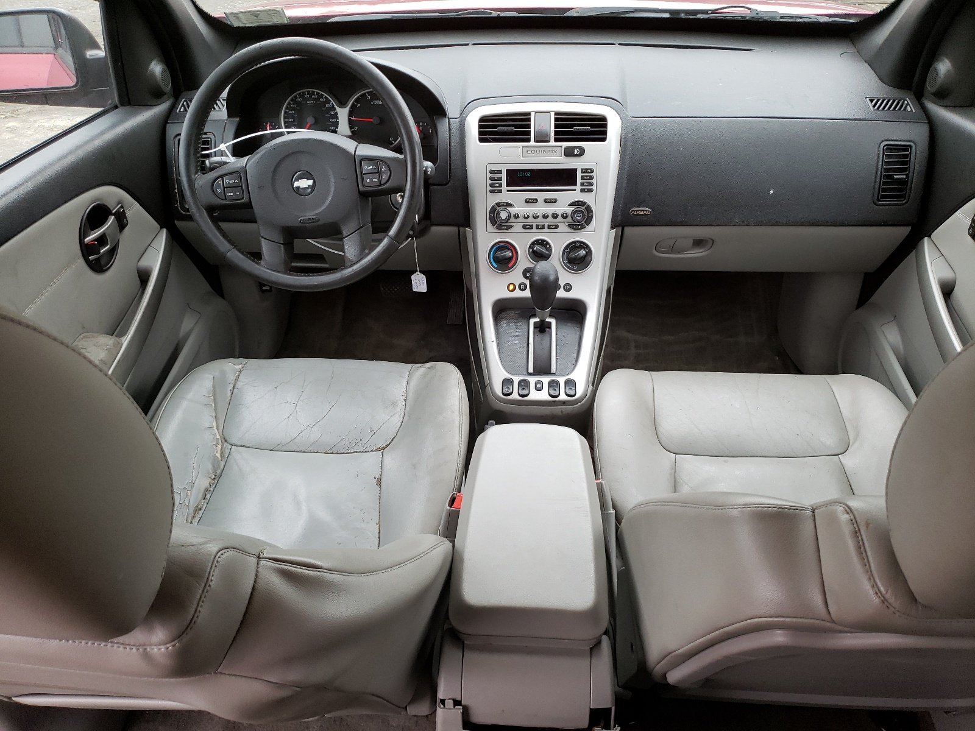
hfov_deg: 67.3
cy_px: 366
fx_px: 732
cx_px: 488
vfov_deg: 53.1
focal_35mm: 26
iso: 99
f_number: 1.5
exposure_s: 1/120
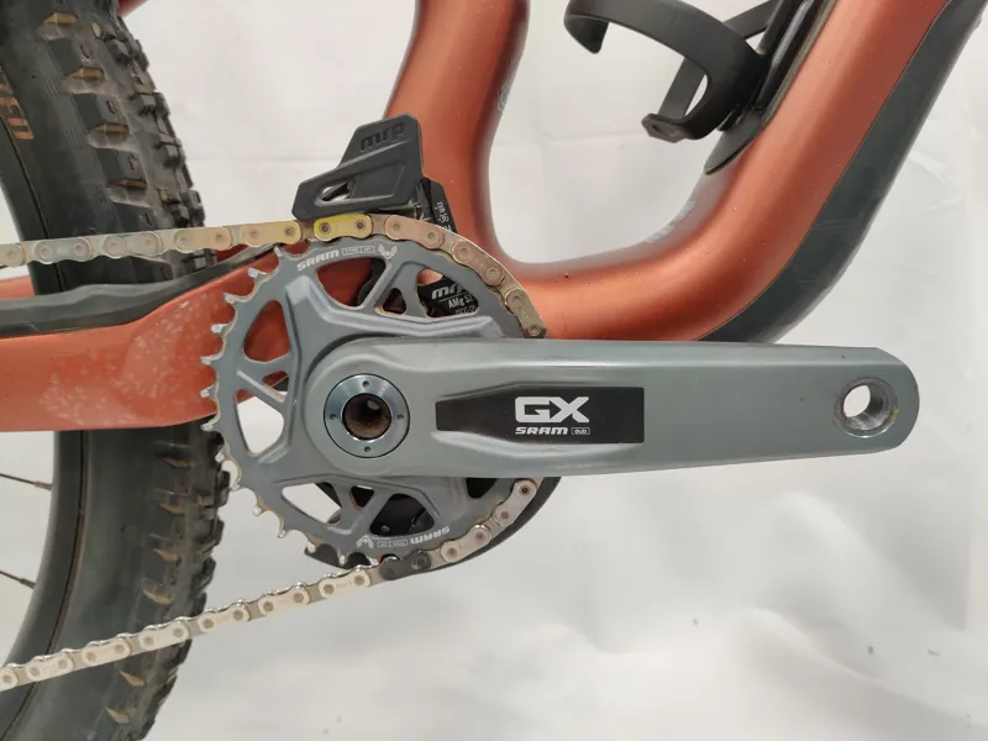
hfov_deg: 65.3
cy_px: 370
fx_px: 771
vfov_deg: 51.4
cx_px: 494
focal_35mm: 27
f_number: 1.65
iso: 640
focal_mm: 4.75
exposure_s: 1/33
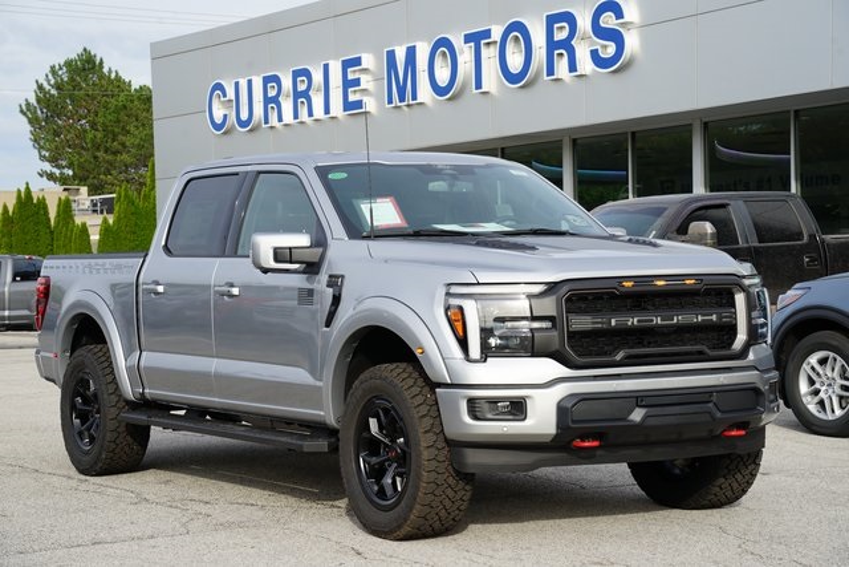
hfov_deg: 27.3
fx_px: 1745
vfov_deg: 18.4
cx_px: 424
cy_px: 284
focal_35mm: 74
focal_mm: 74
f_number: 10
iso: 100
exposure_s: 1/100
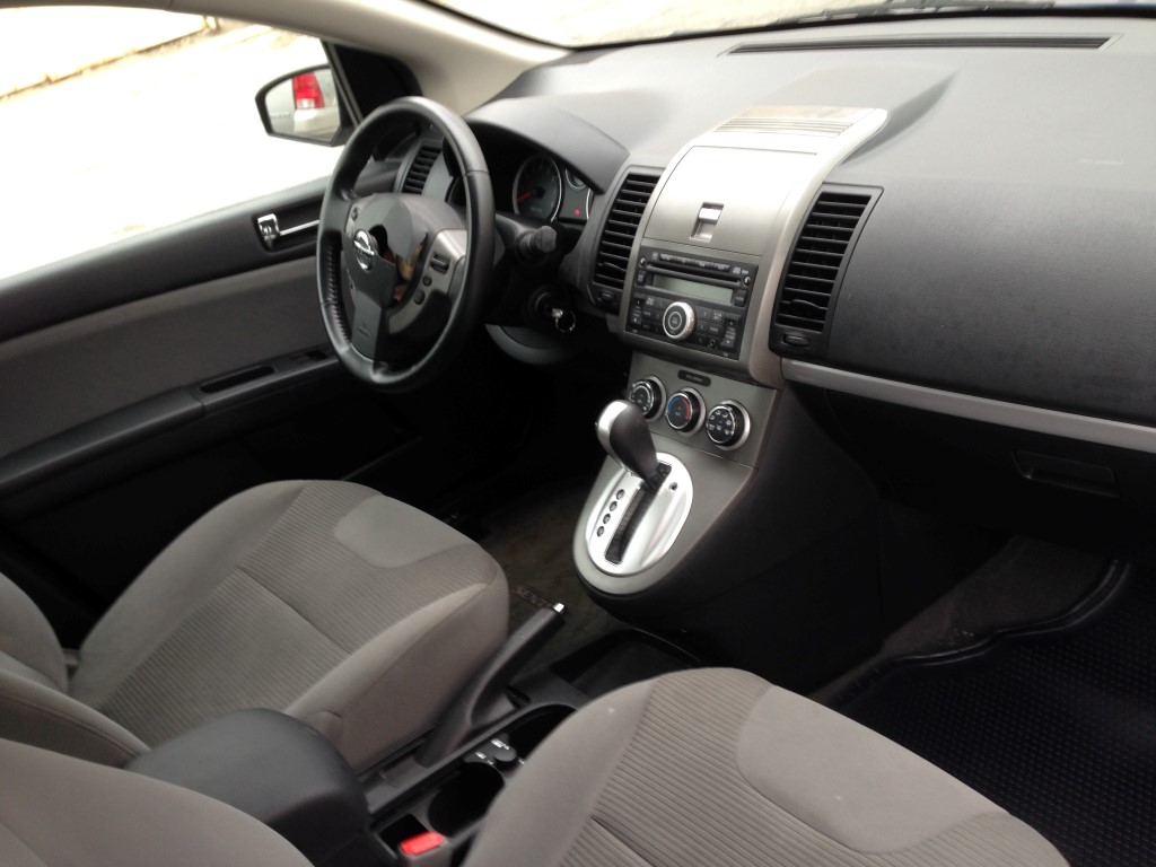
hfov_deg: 55.4
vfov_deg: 42.9
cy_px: 434
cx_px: 578
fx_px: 1102
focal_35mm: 33
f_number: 2.4
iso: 50
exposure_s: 1/24
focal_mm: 4.12
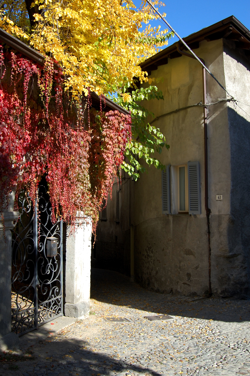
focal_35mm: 34
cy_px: 188
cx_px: 125
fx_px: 360
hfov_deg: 38.3
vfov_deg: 55.2
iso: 200
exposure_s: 1/200
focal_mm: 23
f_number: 8
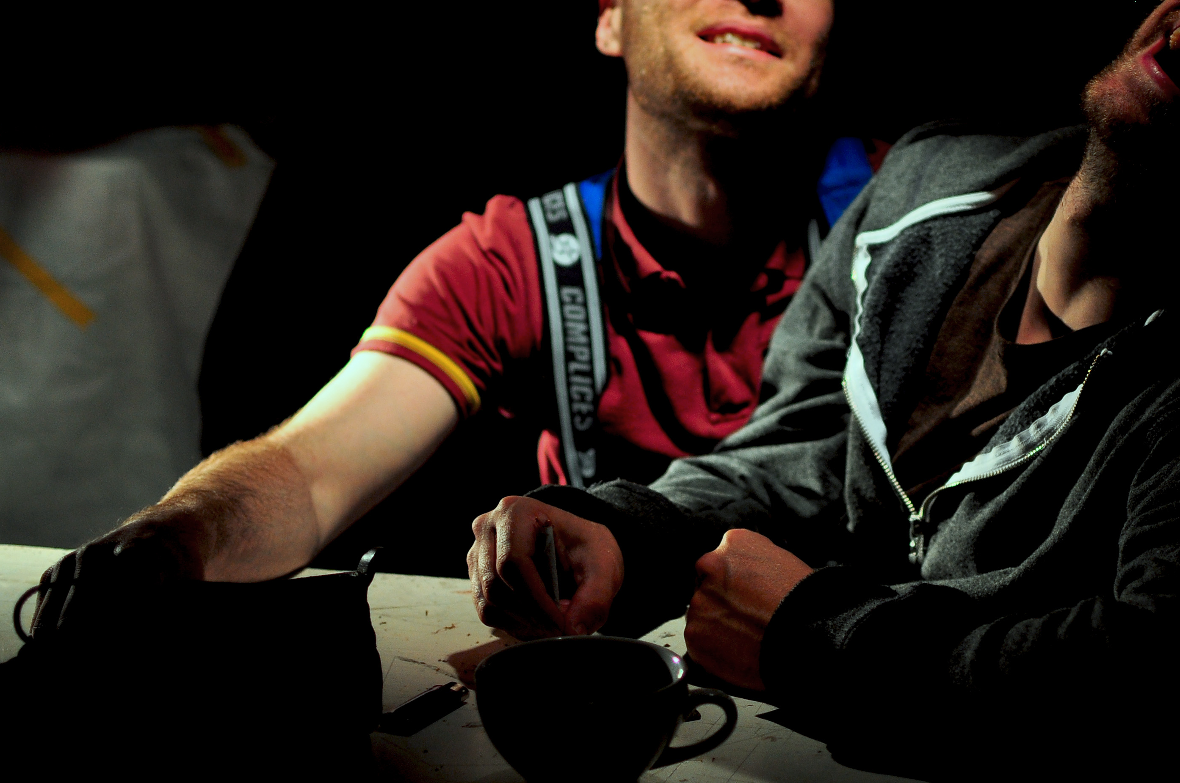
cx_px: 808
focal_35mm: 81
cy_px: 262
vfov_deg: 16.8
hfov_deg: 25.0
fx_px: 2644
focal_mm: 35
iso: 320
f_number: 1.8
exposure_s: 1/250
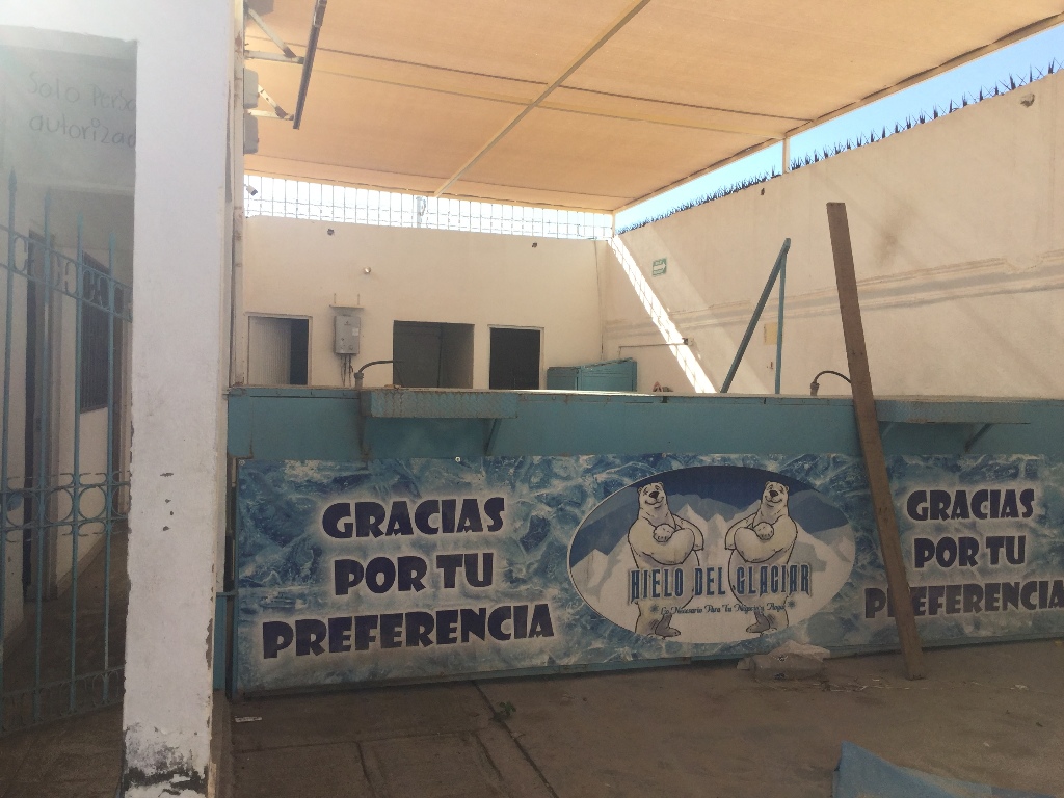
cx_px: 532
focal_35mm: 31
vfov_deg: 45.4
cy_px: 399
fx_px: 953
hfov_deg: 58.4
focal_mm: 3.3
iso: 25
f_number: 2.4
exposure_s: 1/422
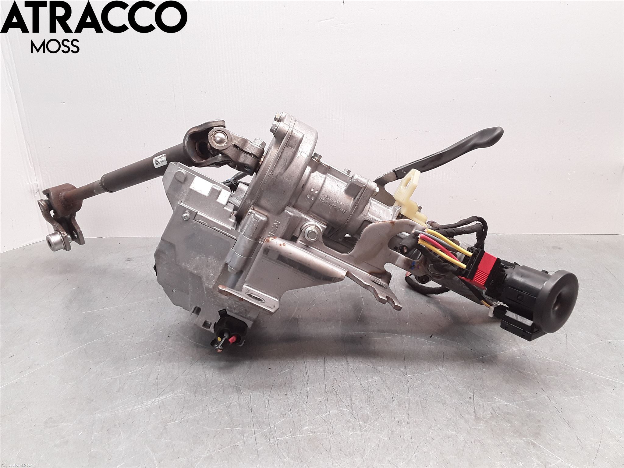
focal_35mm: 28
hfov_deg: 63.4
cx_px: 312
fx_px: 505
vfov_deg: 49.7
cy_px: 234
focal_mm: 2.91
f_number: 1.9
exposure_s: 1/50
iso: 50
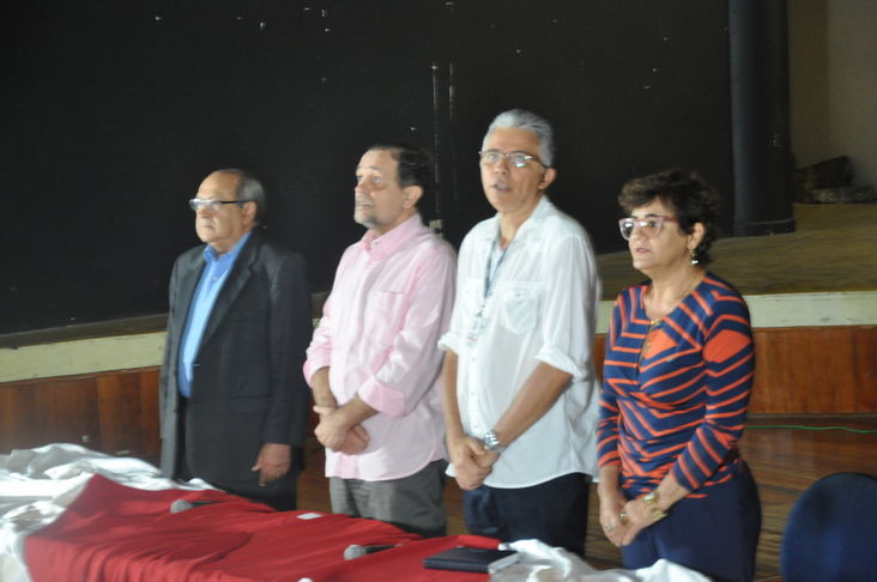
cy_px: 291
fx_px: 2919
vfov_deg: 11.4
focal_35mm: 120
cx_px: 438
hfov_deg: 17.1
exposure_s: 1/15
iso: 1600
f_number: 5.3
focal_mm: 80
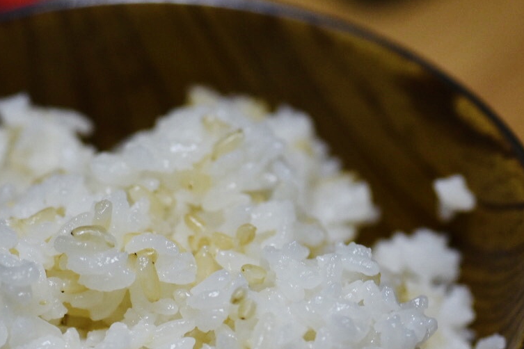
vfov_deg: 6.4
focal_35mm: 215
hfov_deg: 9.6
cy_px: 345
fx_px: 3129
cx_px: 155
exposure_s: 1/200
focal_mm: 100
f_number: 3.5
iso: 800
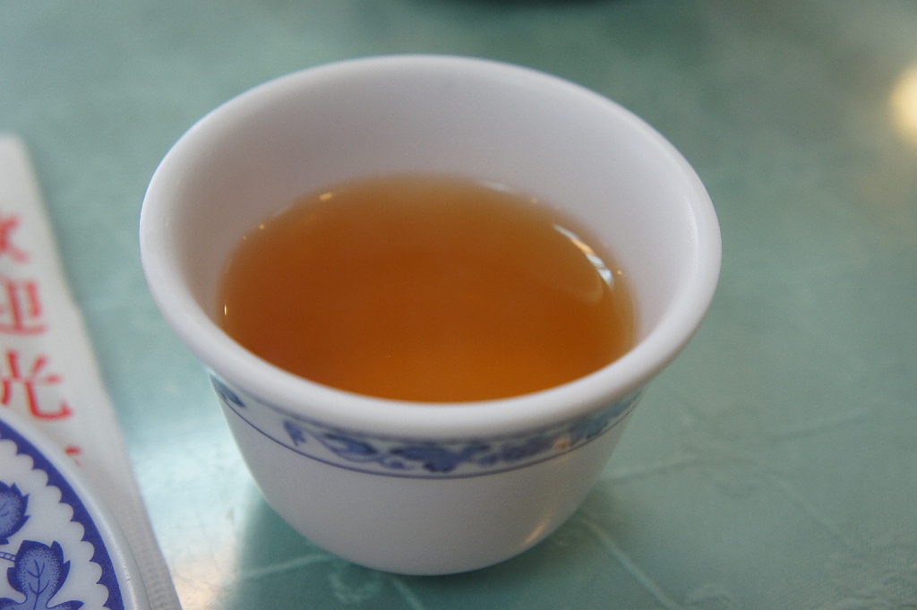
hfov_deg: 40.0
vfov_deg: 27.2
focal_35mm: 50
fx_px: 1260
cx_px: 458
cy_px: 305
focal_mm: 33
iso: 400
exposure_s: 1/60
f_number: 4.5
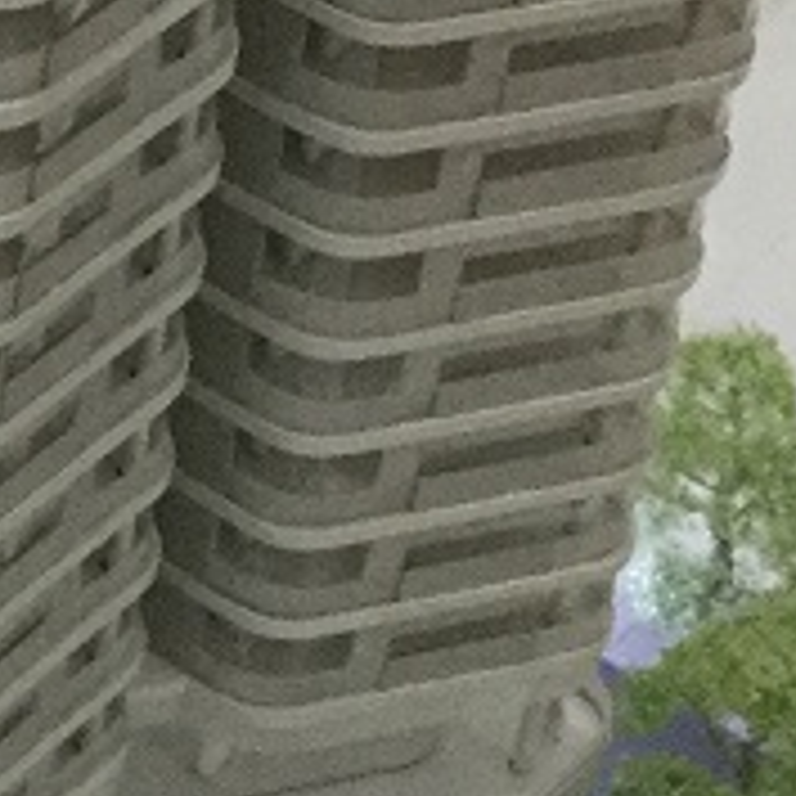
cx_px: -369
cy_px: 72
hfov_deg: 10.3
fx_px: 4293
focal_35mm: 165
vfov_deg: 10.5
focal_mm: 3.3
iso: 200
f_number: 2.4
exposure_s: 1/33
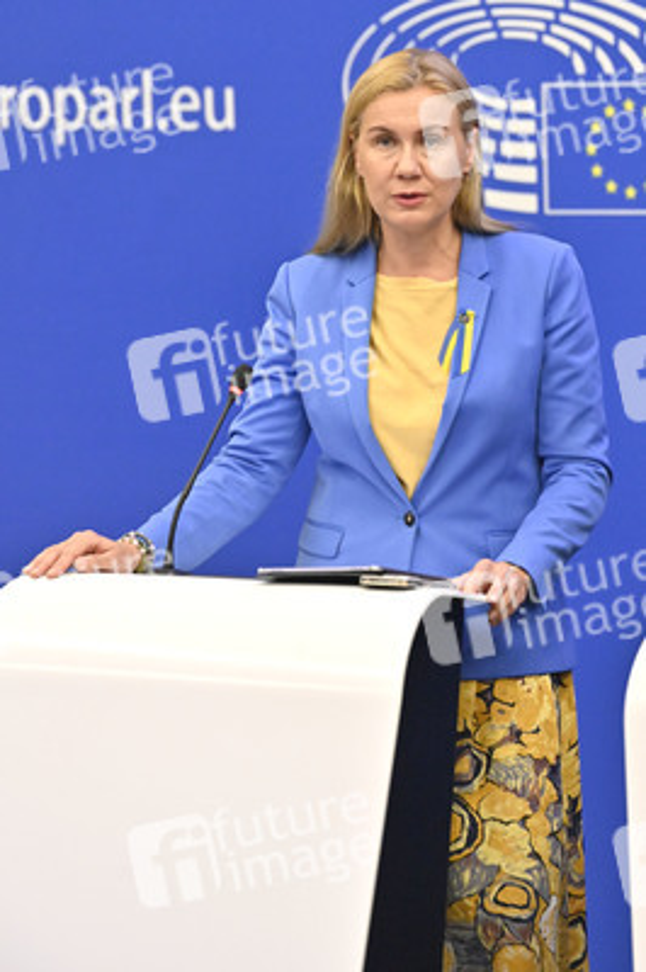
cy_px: 486
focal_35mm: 200
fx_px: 5392
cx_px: 323
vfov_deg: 10.3
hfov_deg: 6.9
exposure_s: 1/640
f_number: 4
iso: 5000
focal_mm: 200
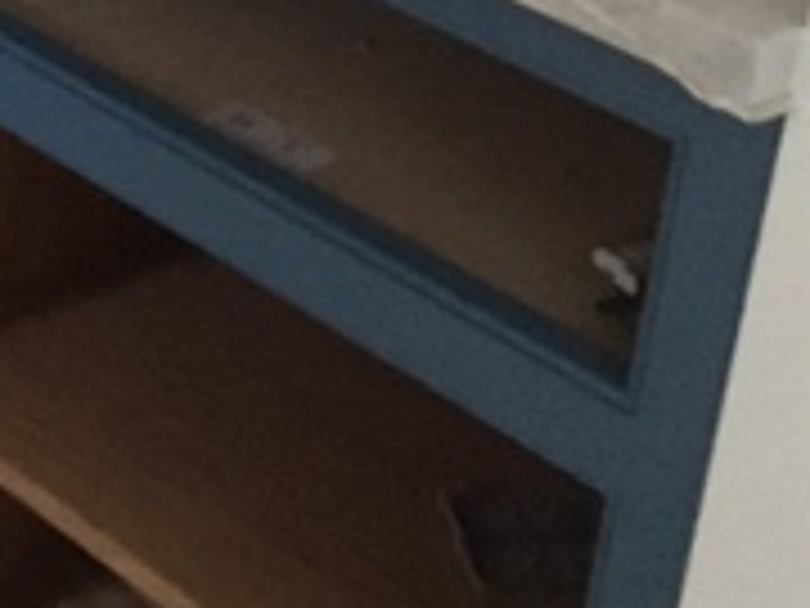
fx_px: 2410
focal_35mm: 103
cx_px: -126
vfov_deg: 13.7
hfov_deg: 18.2
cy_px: -225
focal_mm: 4.15
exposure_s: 1/17
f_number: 2.2
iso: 1000
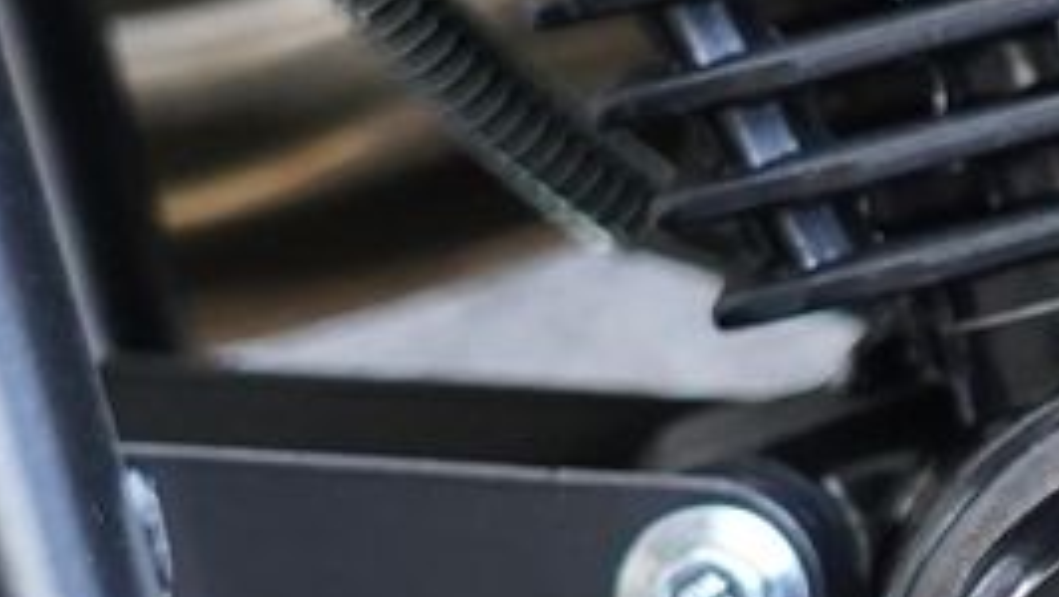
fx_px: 12391
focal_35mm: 441
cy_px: 507
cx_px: 2030
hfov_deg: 4.8
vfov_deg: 2.8
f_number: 4
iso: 1600
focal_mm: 56
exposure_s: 1/160
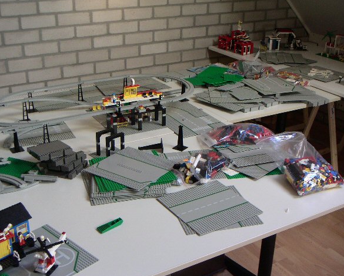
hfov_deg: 39.5
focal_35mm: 47
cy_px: 138
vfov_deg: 32.1
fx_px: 479
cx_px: 174
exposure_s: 1/30
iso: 100
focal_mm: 6.8
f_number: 2.9
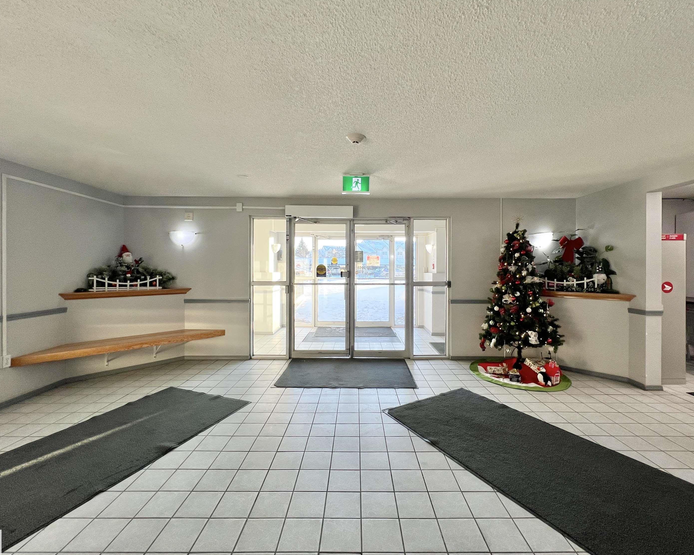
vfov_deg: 88.0
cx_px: 359
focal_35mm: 14
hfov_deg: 100.7
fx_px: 288
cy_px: 277
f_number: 1.8
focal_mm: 1.57
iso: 50
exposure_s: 1/120
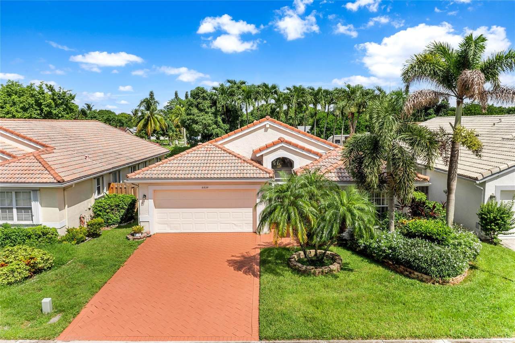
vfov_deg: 46.4
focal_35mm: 28
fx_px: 400
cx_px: 258
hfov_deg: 65.5
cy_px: 172
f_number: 3.5
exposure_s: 1/2500
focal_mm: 10.26
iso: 100
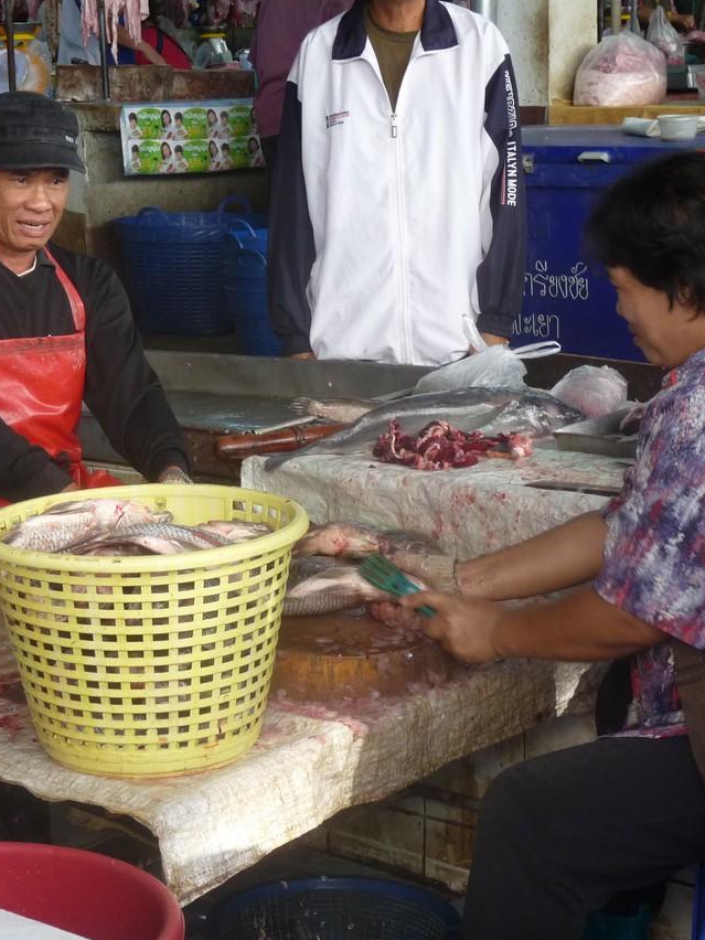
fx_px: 2308
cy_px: 469
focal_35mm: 85
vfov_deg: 23.0
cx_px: 254
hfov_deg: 17.3
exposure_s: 1/60
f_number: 3.4
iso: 200
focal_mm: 11.1
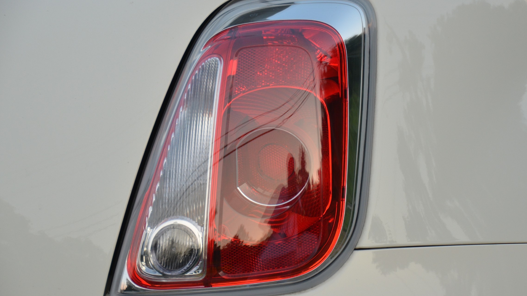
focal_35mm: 141
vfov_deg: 8.6
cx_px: 274
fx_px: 1970
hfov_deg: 15.2
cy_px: 157
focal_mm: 82
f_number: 5
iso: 800
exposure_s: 1/500
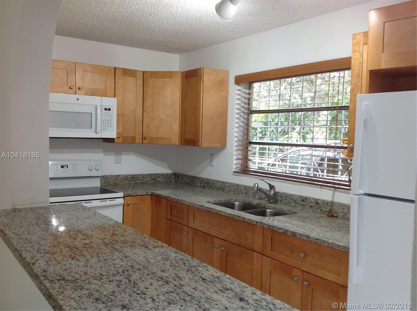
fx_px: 421
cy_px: 156
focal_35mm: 35
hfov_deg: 52.7
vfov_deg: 40.6
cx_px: 208
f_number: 2.4
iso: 50
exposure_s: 1/30
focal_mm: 4.28
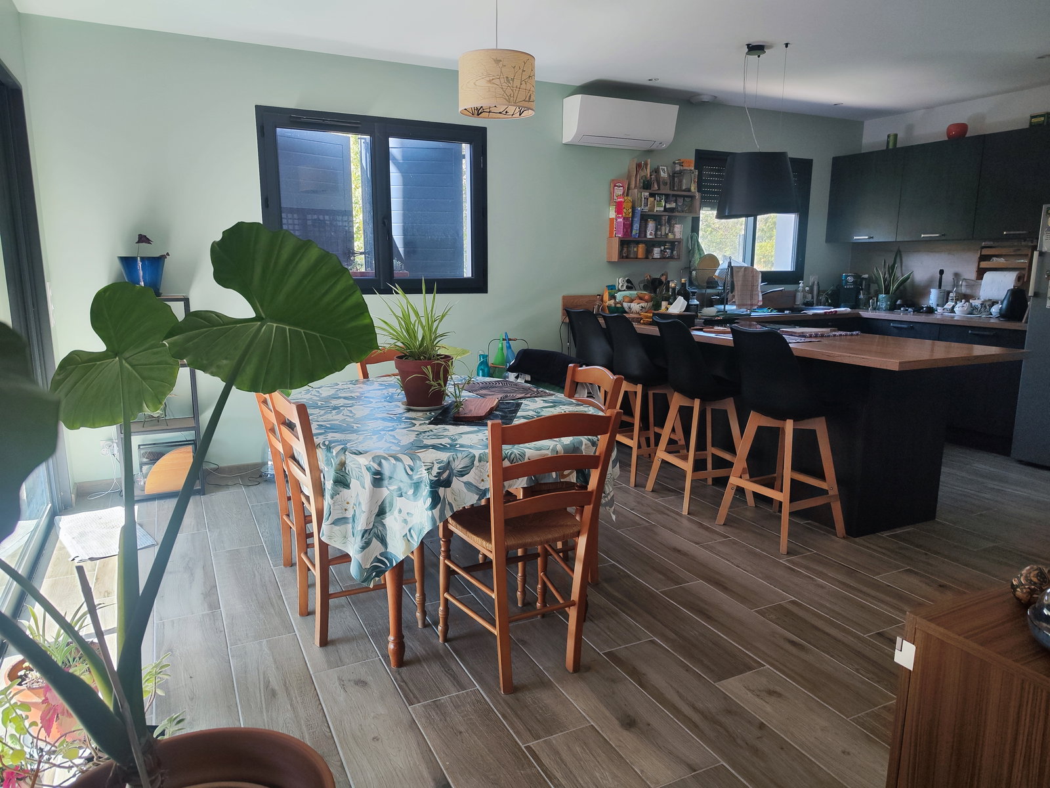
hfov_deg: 73.9
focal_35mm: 23
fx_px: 698
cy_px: 394
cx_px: 525
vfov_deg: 58.9
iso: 142
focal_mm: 7.01
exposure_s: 1/100
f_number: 1.69
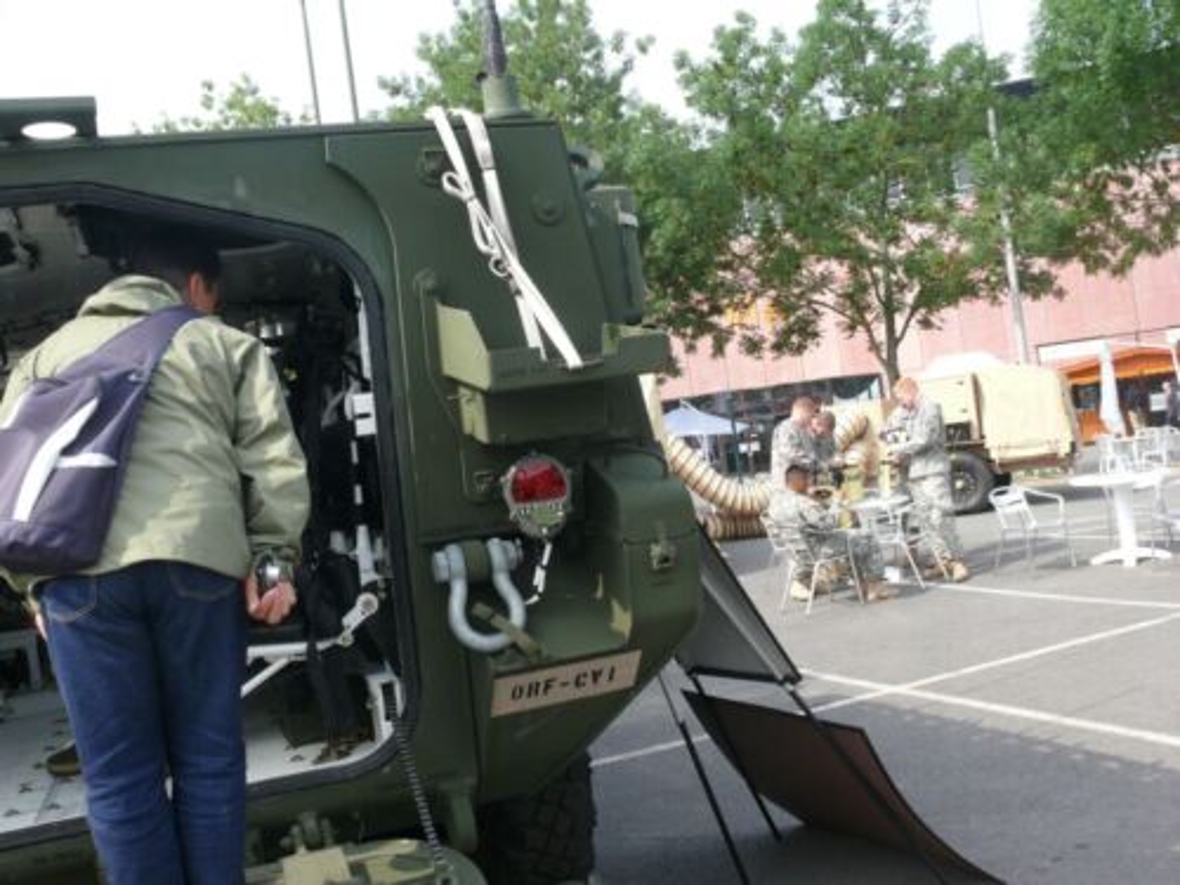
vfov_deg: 40.7
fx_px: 1193
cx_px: 590
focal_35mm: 35
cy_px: 442
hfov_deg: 52.6
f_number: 5
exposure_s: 1/250
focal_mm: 7.4
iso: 100
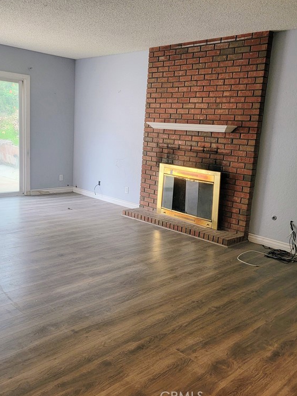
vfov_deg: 55.3
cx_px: 133
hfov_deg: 42.9
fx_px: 377
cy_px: 200
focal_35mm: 33
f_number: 1.8
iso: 160
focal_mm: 6.7
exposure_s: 1/40
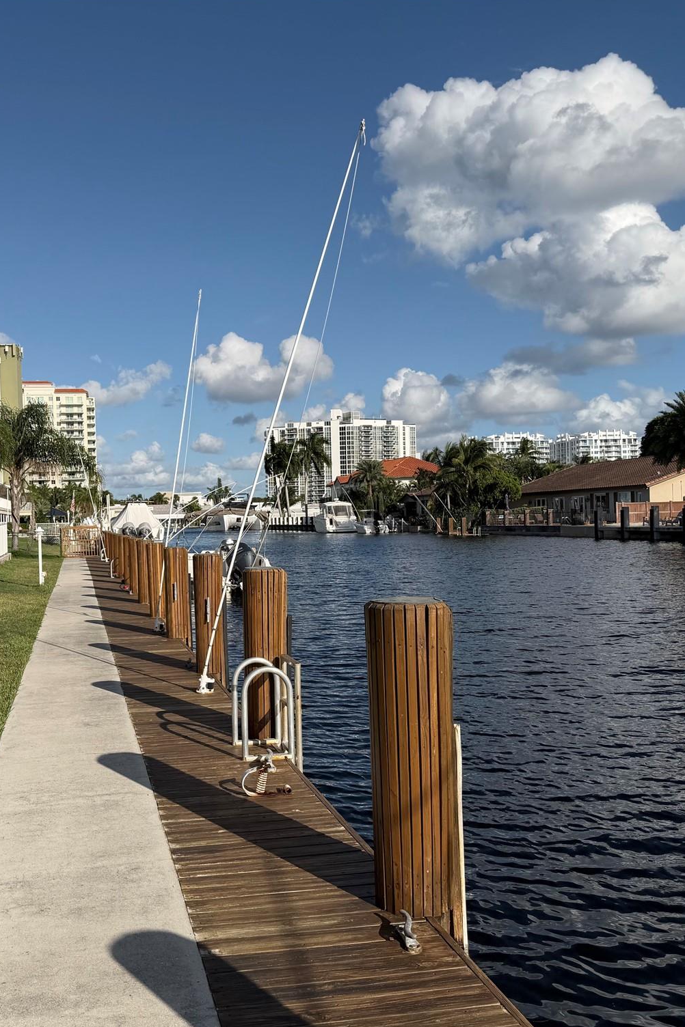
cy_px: 518
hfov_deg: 38.5
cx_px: 234
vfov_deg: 55.8
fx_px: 971
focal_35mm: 34
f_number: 1.78
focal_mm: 6.76
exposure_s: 1/7353
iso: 80
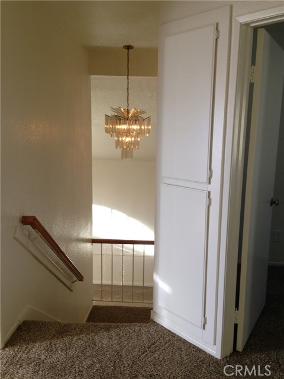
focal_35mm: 33
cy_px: 190
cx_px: 142
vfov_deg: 55.4
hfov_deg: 42.9
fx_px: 361
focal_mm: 4.12
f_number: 2.4
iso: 50
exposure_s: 1/24
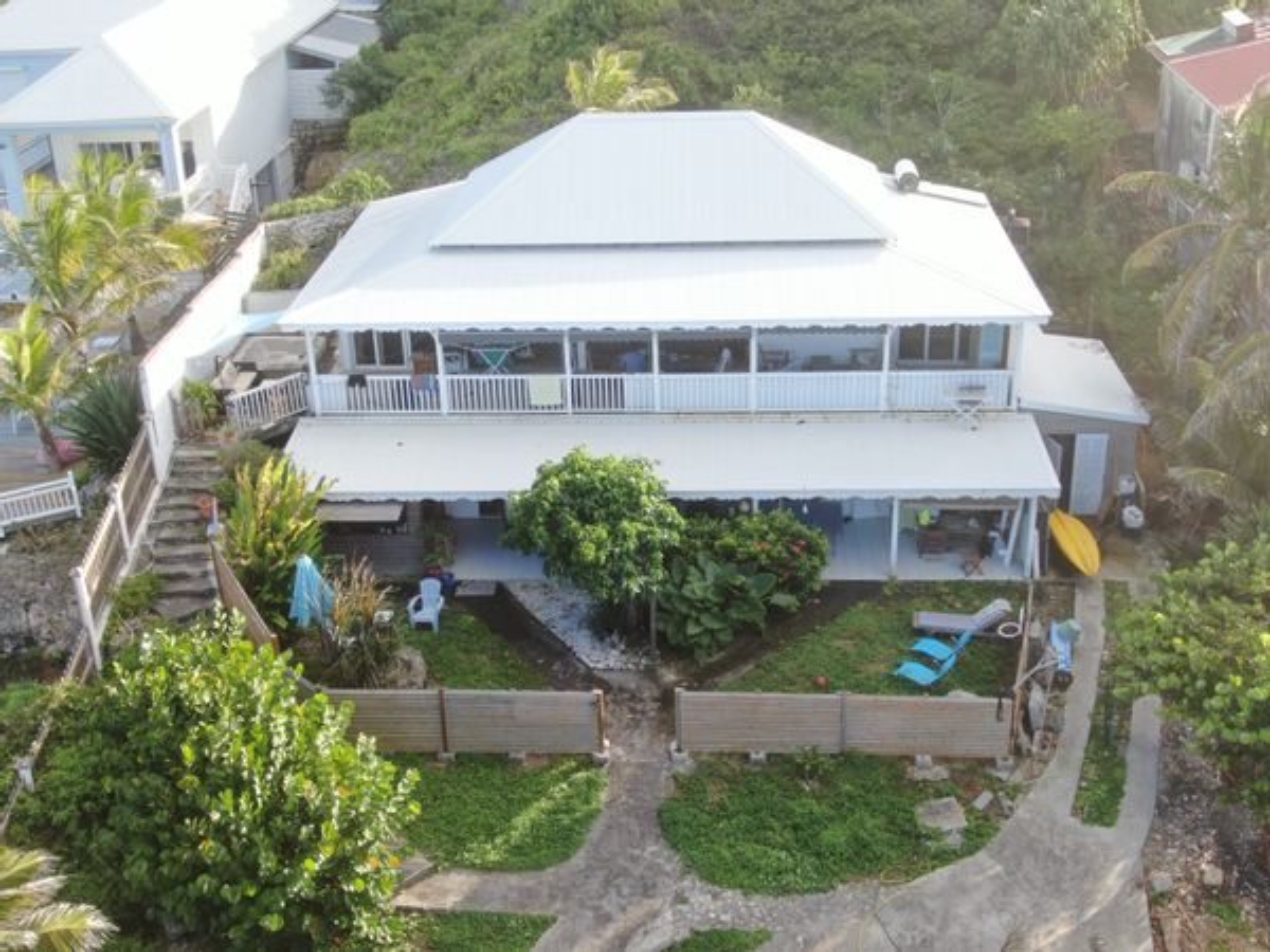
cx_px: 635
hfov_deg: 43.9
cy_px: 476
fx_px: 1578
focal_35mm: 43
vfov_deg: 33.6
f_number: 3.6
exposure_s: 1/200
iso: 100
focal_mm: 7.55
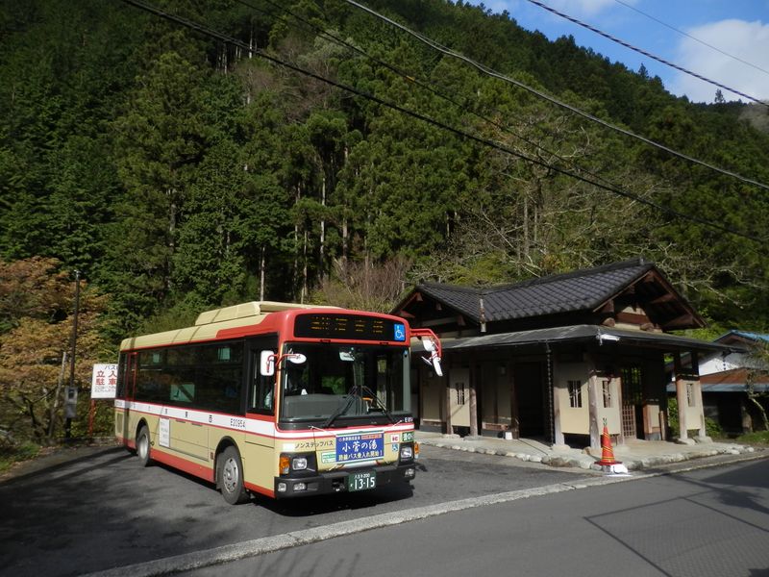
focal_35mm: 25
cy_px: 288
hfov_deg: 69.4
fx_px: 555
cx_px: 384
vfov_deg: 54.9
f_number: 3
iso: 80
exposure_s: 1/1000
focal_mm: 4.5
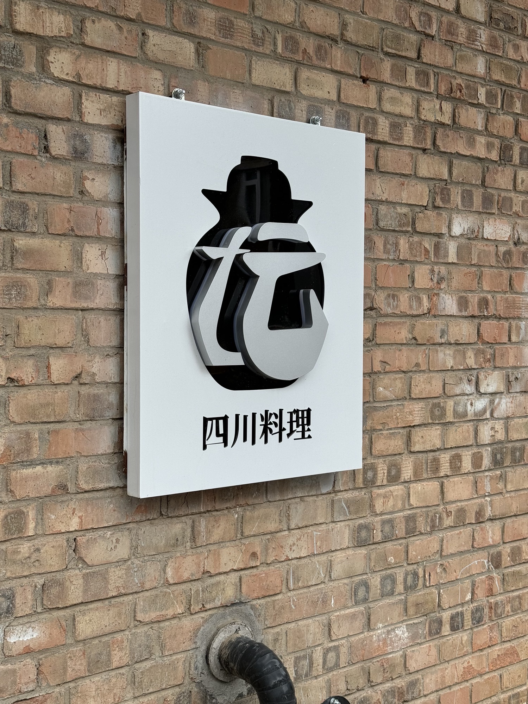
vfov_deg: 39.7
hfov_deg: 30.3
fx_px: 976
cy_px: 352
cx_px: 264
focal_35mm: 48
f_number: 1.78
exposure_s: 1/1458
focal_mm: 6.76
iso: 64
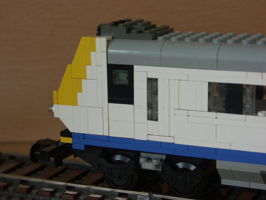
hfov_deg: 18.7
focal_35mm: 105
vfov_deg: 14.1
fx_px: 807
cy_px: 100
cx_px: 133
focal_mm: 26.91
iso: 100
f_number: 3.5
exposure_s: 1/30
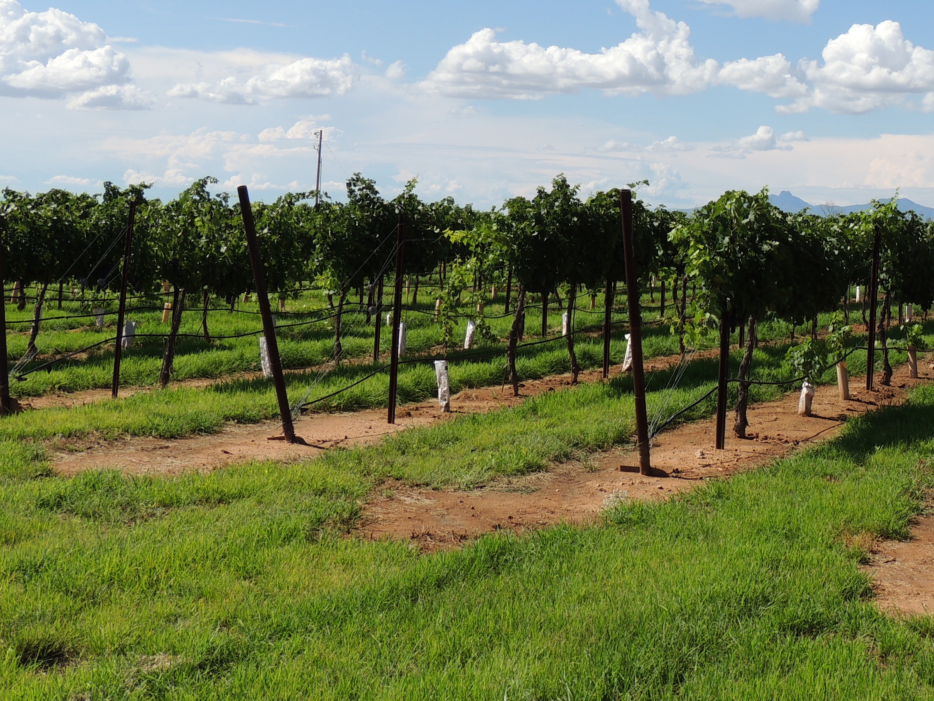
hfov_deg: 30.8
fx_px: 1673
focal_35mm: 62
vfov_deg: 23.5
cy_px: 232
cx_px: 681
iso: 100
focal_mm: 7.1
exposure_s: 1/1250
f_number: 3.7
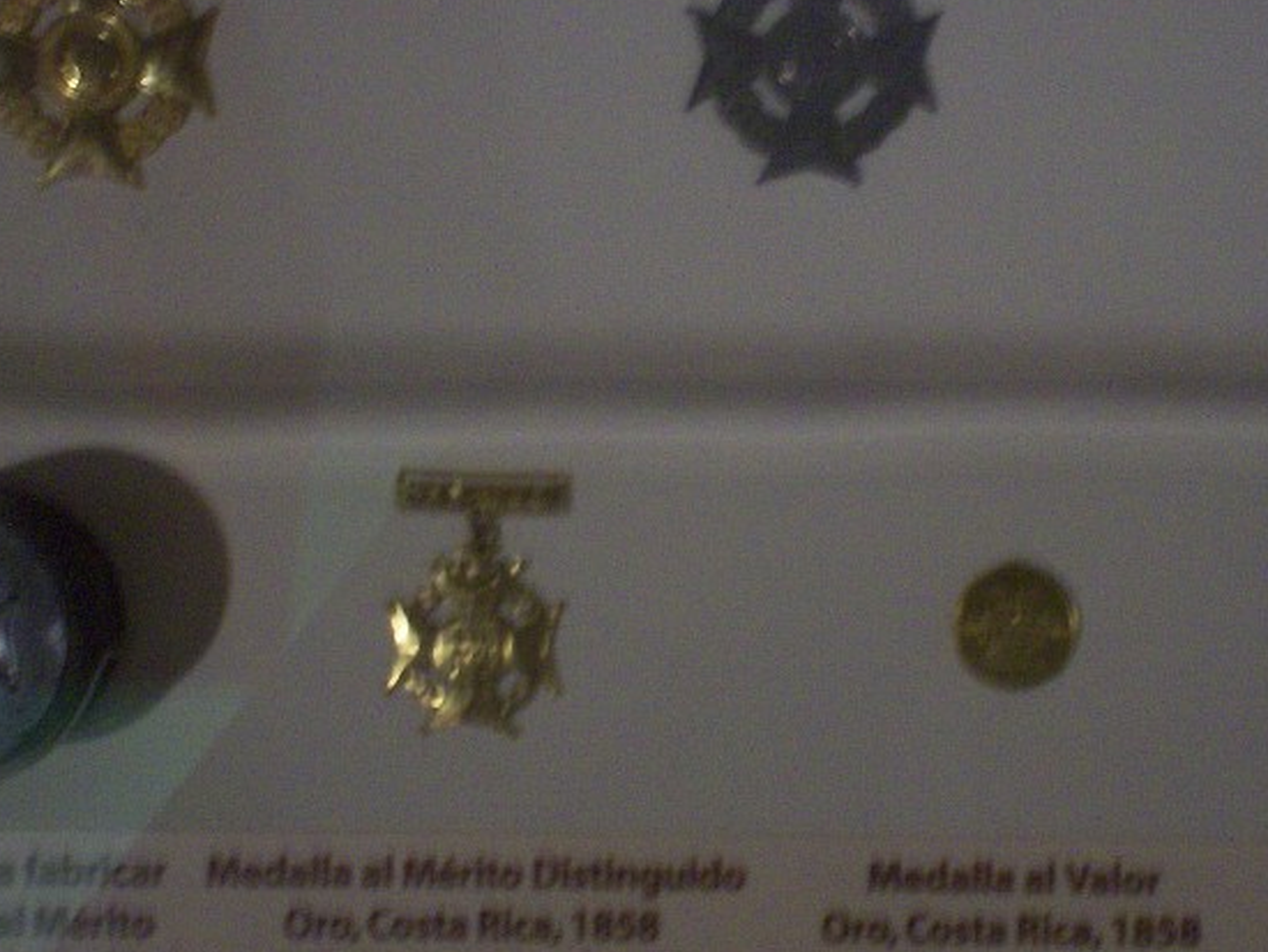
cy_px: 332
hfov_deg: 28.9
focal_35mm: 67
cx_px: 775
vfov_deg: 21.9
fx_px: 2455
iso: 200
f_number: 4.5
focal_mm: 6
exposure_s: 1/5.66
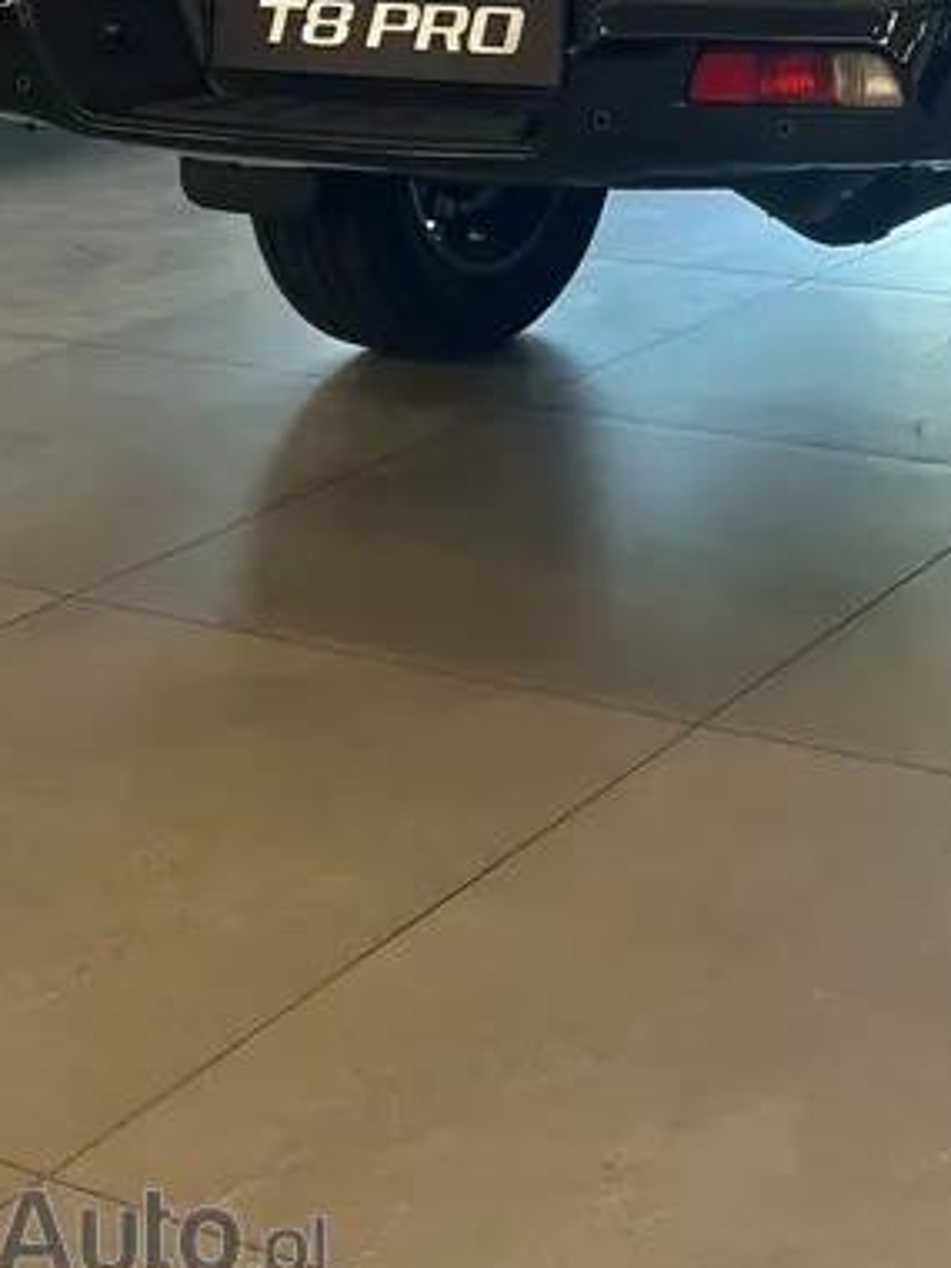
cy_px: -320
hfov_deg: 20.8
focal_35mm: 69
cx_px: 874
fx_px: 2528
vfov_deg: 24.9
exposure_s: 1/256
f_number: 1.5
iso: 40
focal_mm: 5.7
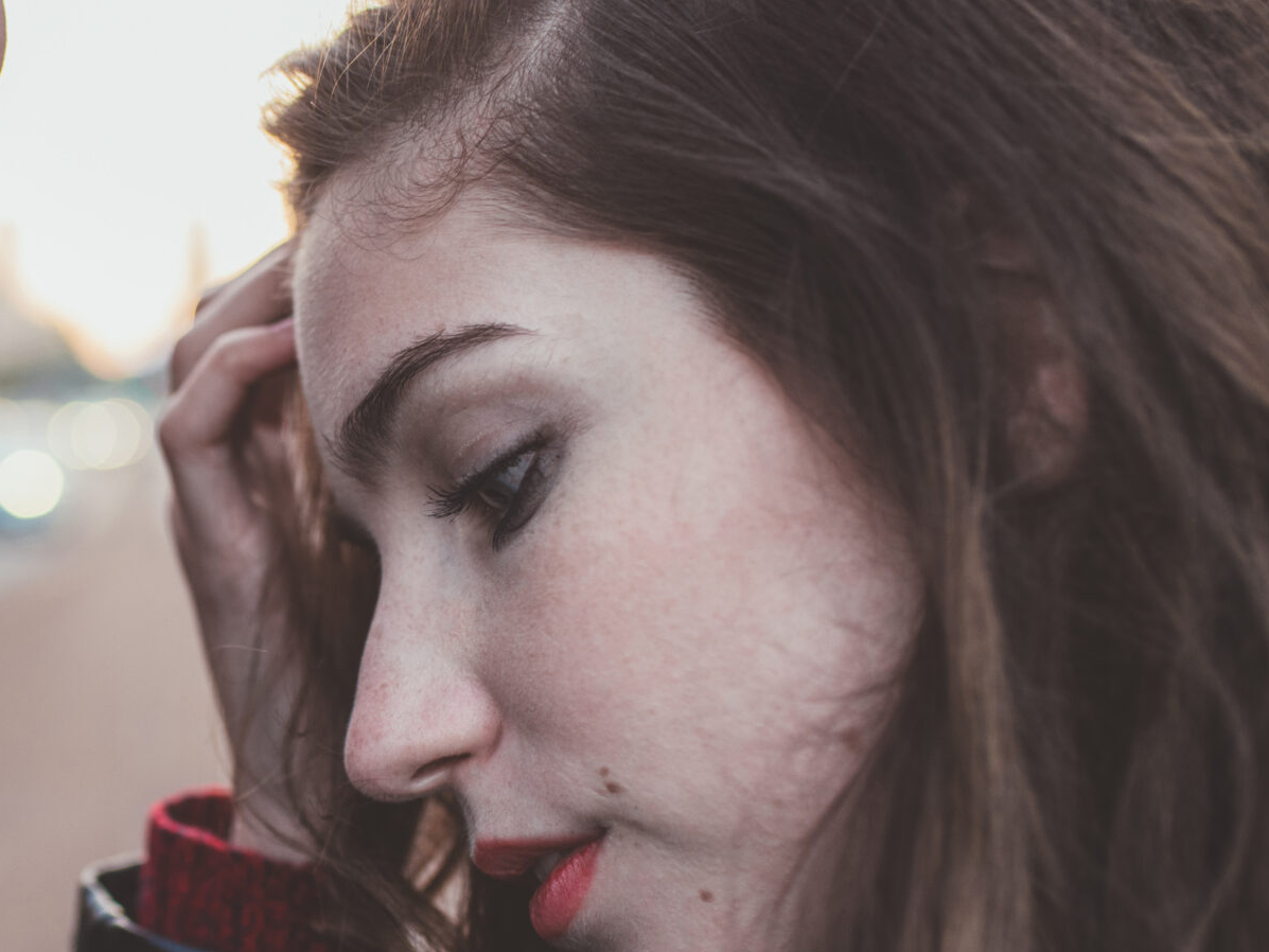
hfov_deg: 26.0
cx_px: 95
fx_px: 2640
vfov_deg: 20.4
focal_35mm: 72
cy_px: 600
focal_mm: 35
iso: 500
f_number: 2.8
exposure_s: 1/320
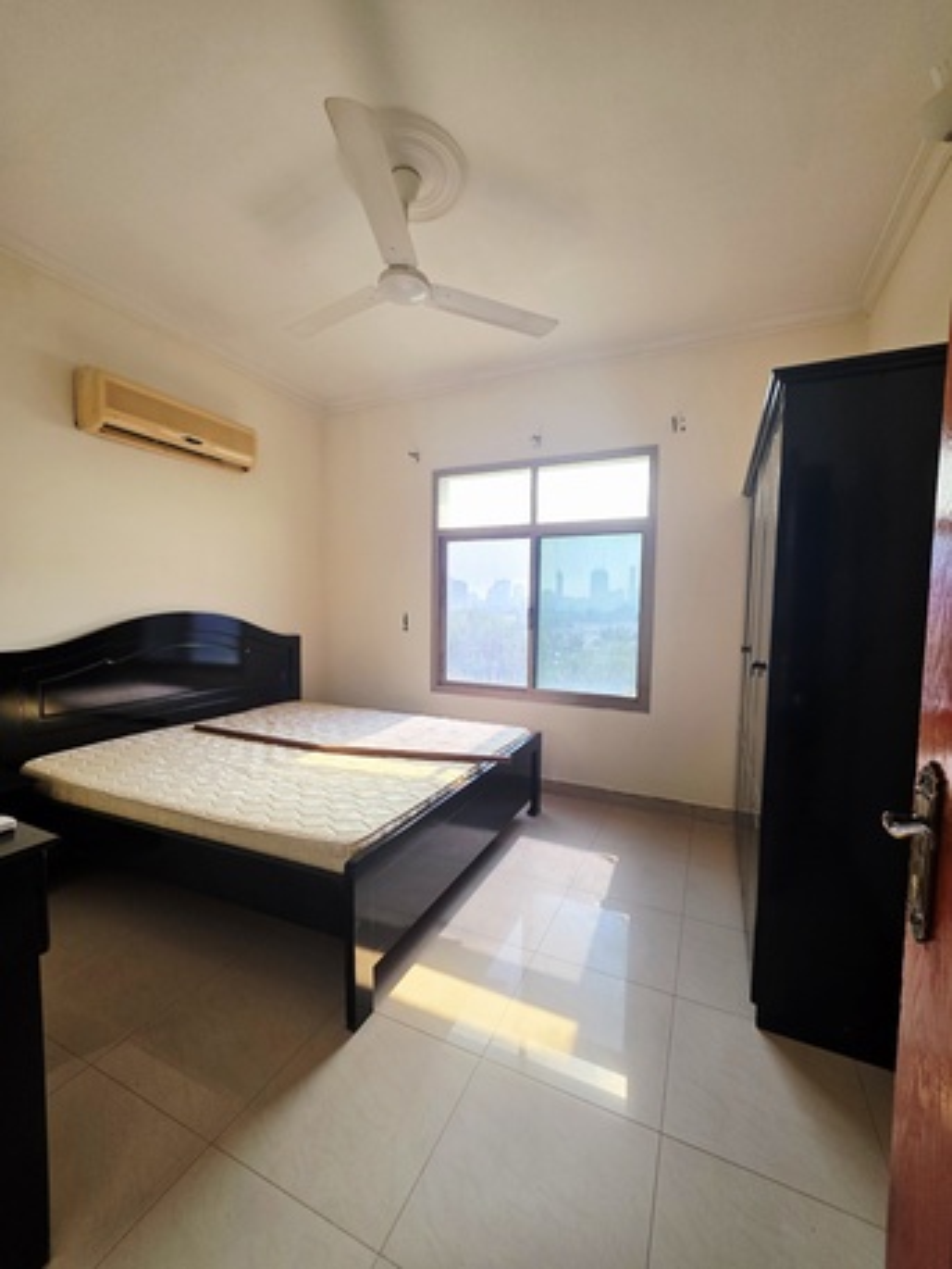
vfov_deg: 106.2
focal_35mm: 13
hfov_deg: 89.9
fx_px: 476
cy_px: 634
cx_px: 476
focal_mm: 2.2
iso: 100
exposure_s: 1/101
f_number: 1.9
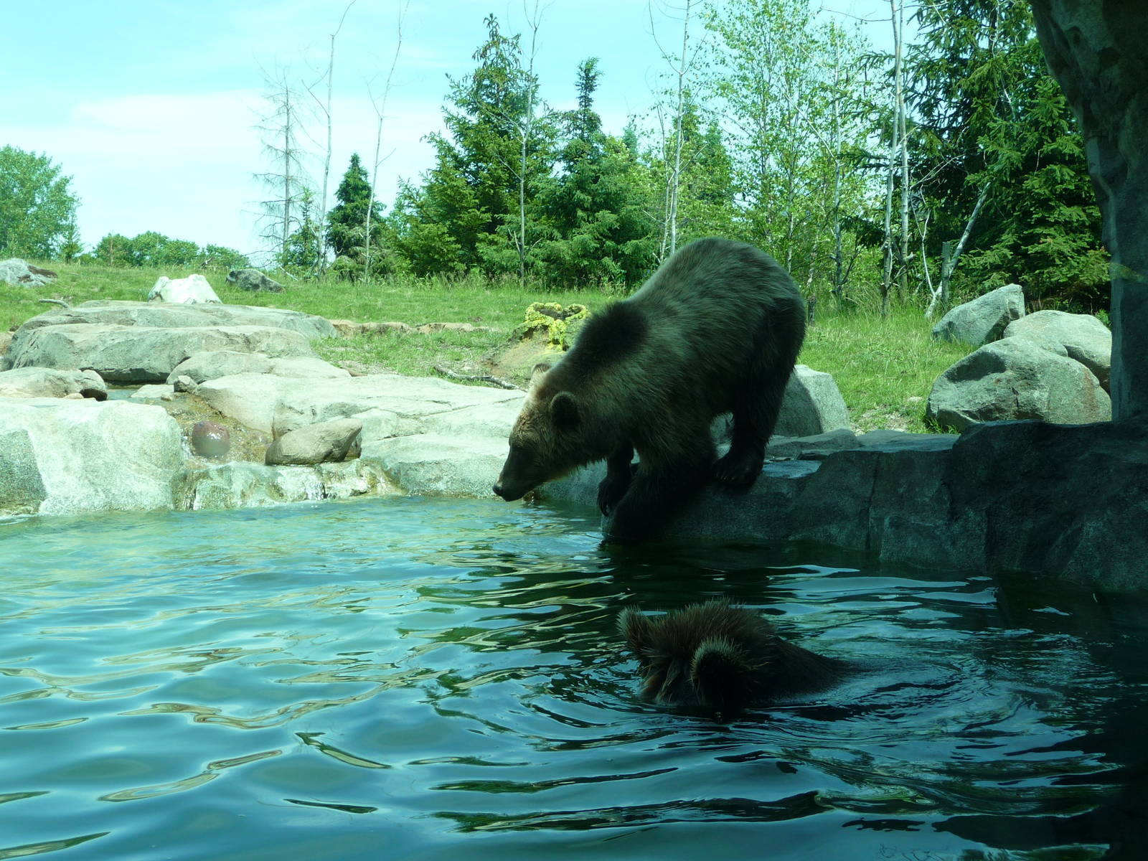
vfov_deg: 30.3
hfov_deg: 39.7
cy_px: 430
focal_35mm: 48
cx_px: 574
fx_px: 1592
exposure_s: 1/160
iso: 100
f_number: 4.2
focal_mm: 8
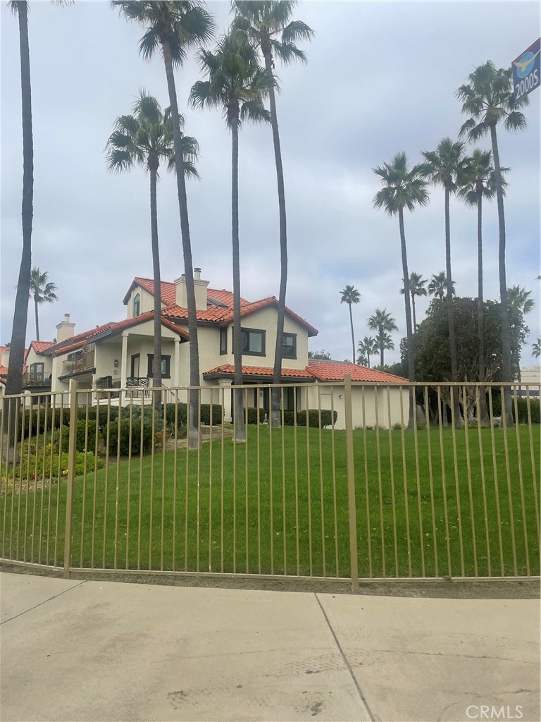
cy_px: 361
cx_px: 270
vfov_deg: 67.3
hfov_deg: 53.1
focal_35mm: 26
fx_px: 542
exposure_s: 1/4292
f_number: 1.6
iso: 32
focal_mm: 4.2
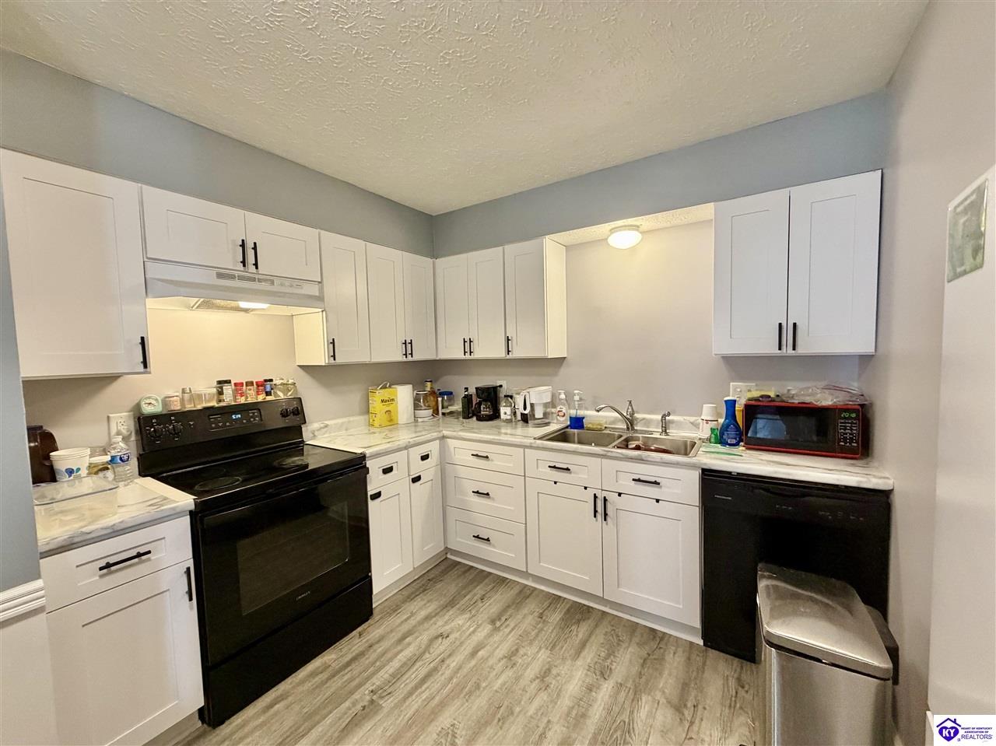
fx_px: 403
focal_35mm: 14
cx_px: 498
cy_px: 373
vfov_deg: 85.6
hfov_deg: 102.1
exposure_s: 1/60
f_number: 2.2
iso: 400
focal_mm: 2.22
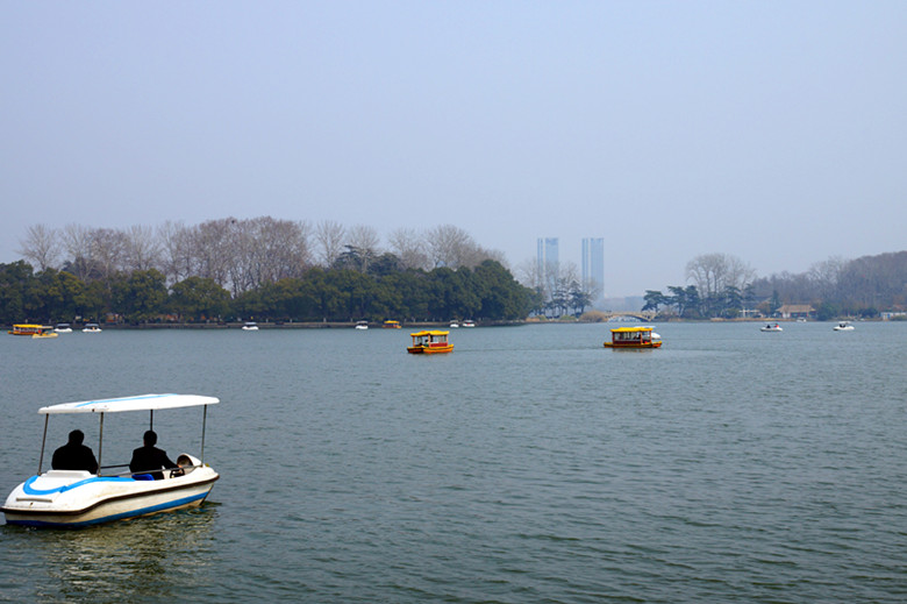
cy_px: 302
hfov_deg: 37.9
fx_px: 1322
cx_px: 454
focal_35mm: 52
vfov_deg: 25.7
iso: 100
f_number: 13
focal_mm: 35
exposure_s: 1/200
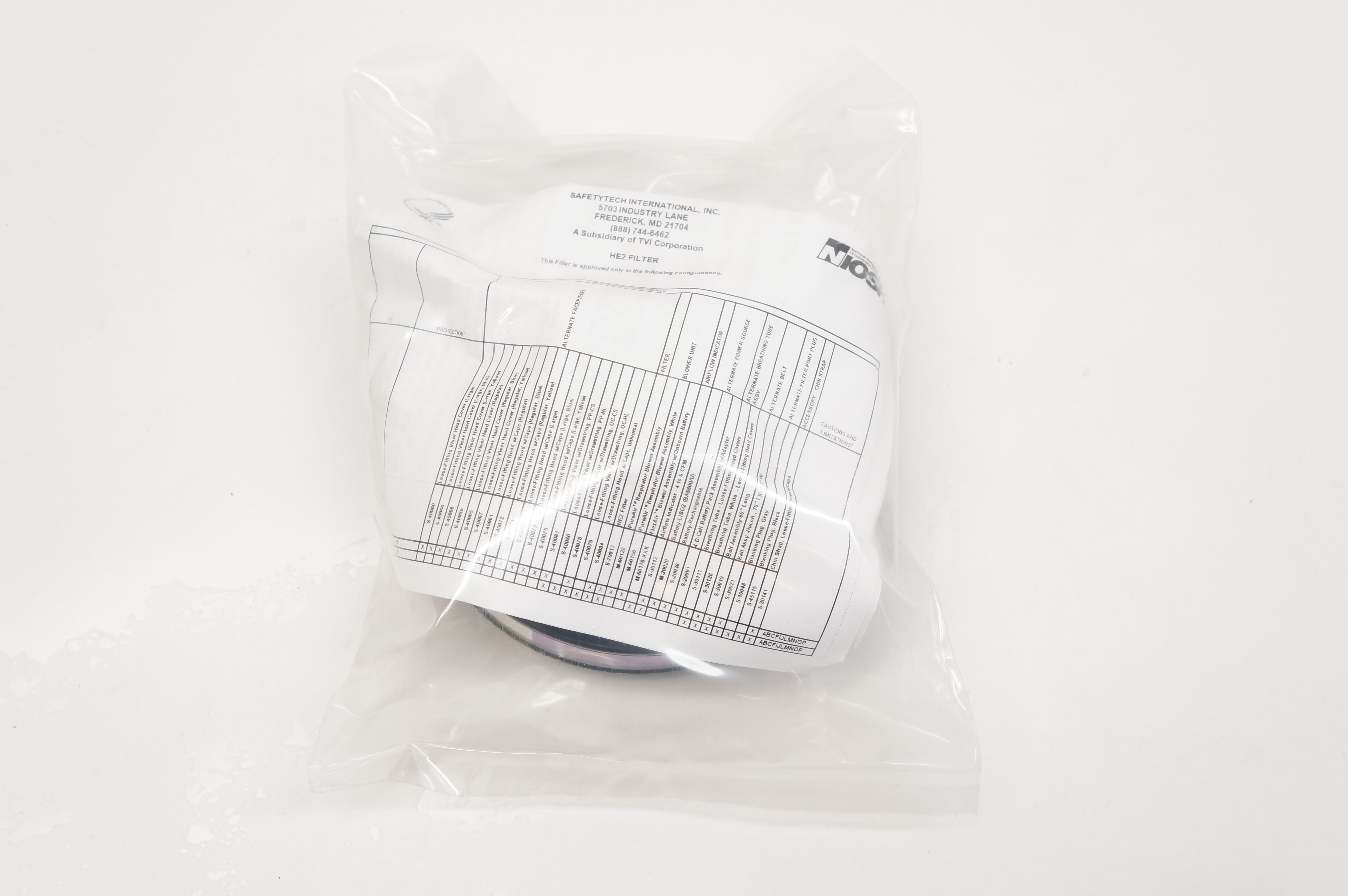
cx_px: 674
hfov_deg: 45.0
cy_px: 448
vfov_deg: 30.8
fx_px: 1627
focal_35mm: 44
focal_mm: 29
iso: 800
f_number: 7.1
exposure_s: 1/100
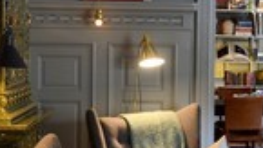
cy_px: 63
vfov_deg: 10.6
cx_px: 267
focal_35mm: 115
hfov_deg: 18.1
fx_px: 803
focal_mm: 38
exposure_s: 1/15
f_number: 6.3
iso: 1600
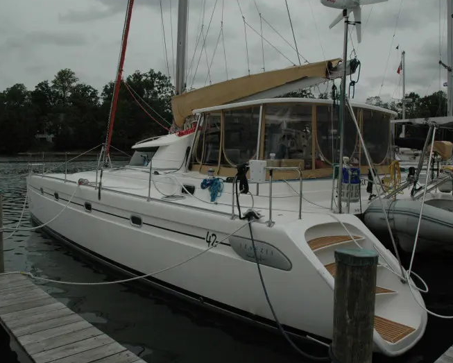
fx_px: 416
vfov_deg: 47.1
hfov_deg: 57.2
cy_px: 180
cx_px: 232
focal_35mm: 31
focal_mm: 18
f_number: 9
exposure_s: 1/320
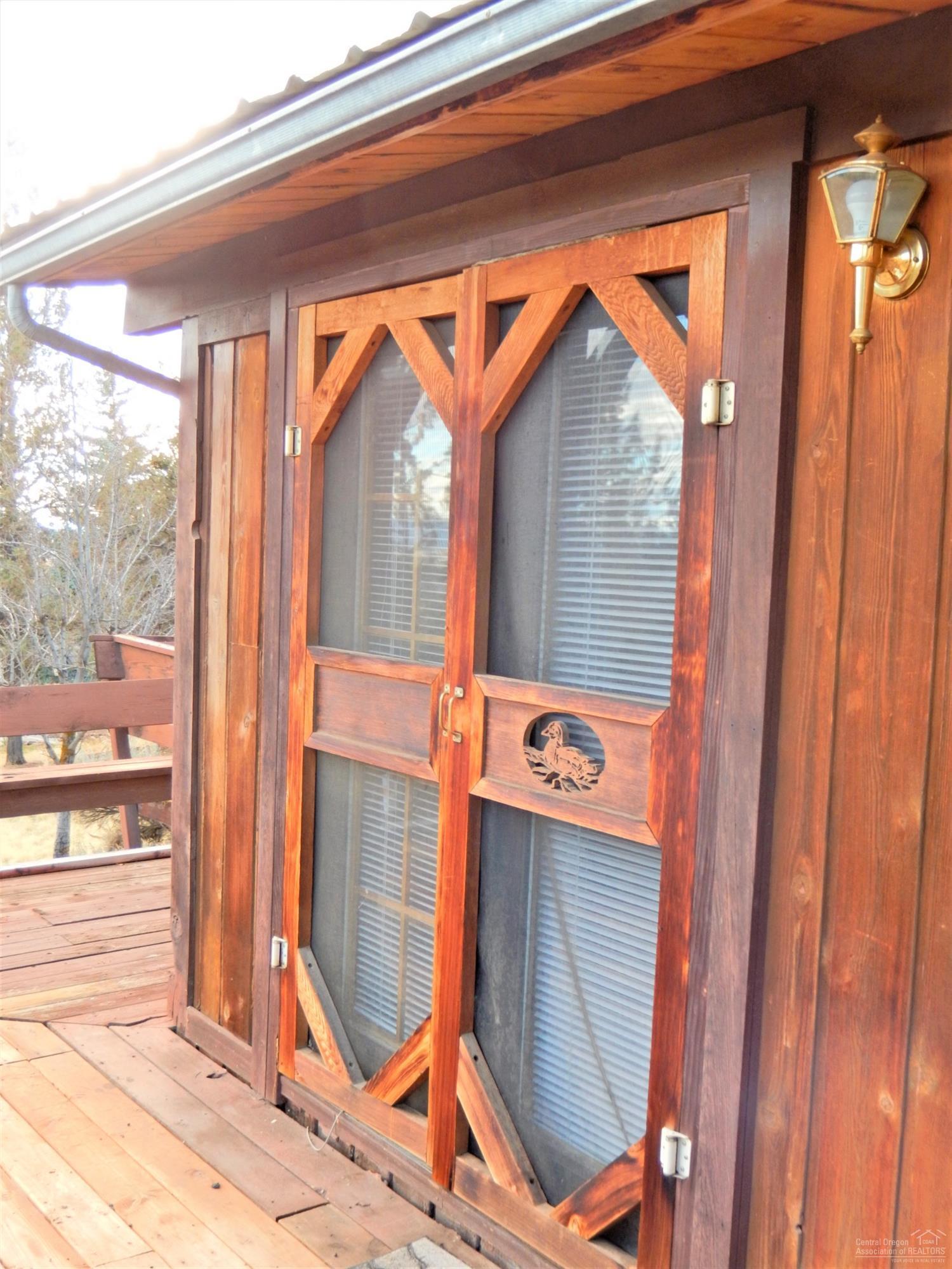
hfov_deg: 39.7
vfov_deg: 51.4
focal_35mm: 36
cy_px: 634
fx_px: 1320
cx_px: 476
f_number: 4
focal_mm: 6.5
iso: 125
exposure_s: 1/50
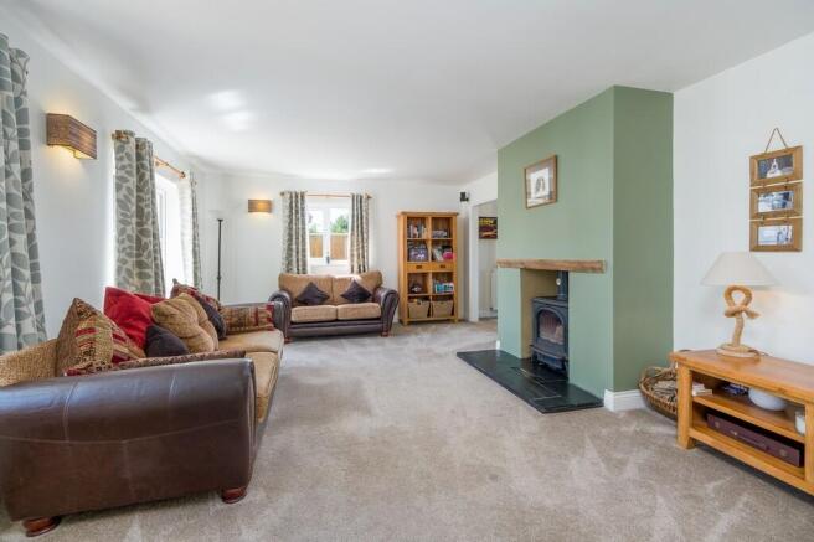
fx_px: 339
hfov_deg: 100.4
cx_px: 407
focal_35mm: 15
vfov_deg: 77.3
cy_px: 271
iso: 160
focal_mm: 9.9
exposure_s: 1/13
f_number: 7.1
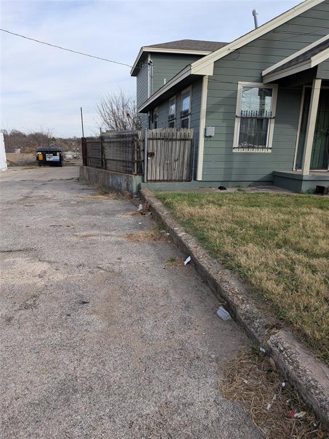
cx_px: 164
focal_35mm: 24
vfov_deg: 71.6
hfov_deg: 56.8
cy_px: 220
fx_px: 304
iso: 31
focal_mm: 4.53
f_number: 1.7
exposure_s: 1/962
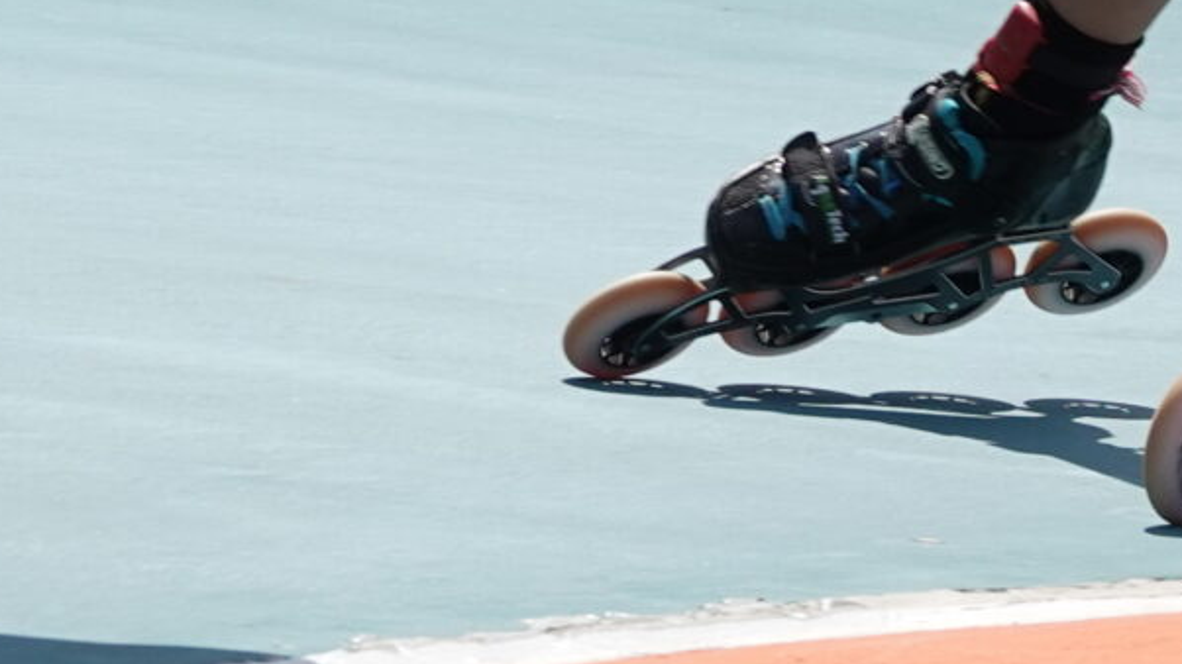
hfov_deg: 3.8
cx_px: -92
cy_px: -549
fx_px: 17732
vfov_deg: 2.1
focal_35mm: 566
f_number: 4
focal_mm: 46.41
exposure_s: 1/1000
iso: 100
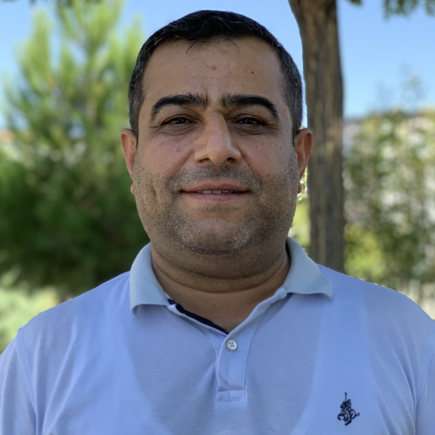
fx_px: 881
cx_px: 218
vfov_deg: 27.6
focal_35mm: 62
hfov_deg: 27.7
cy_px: 284
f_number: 2.4
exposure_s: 1/122
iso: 20
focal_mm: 6
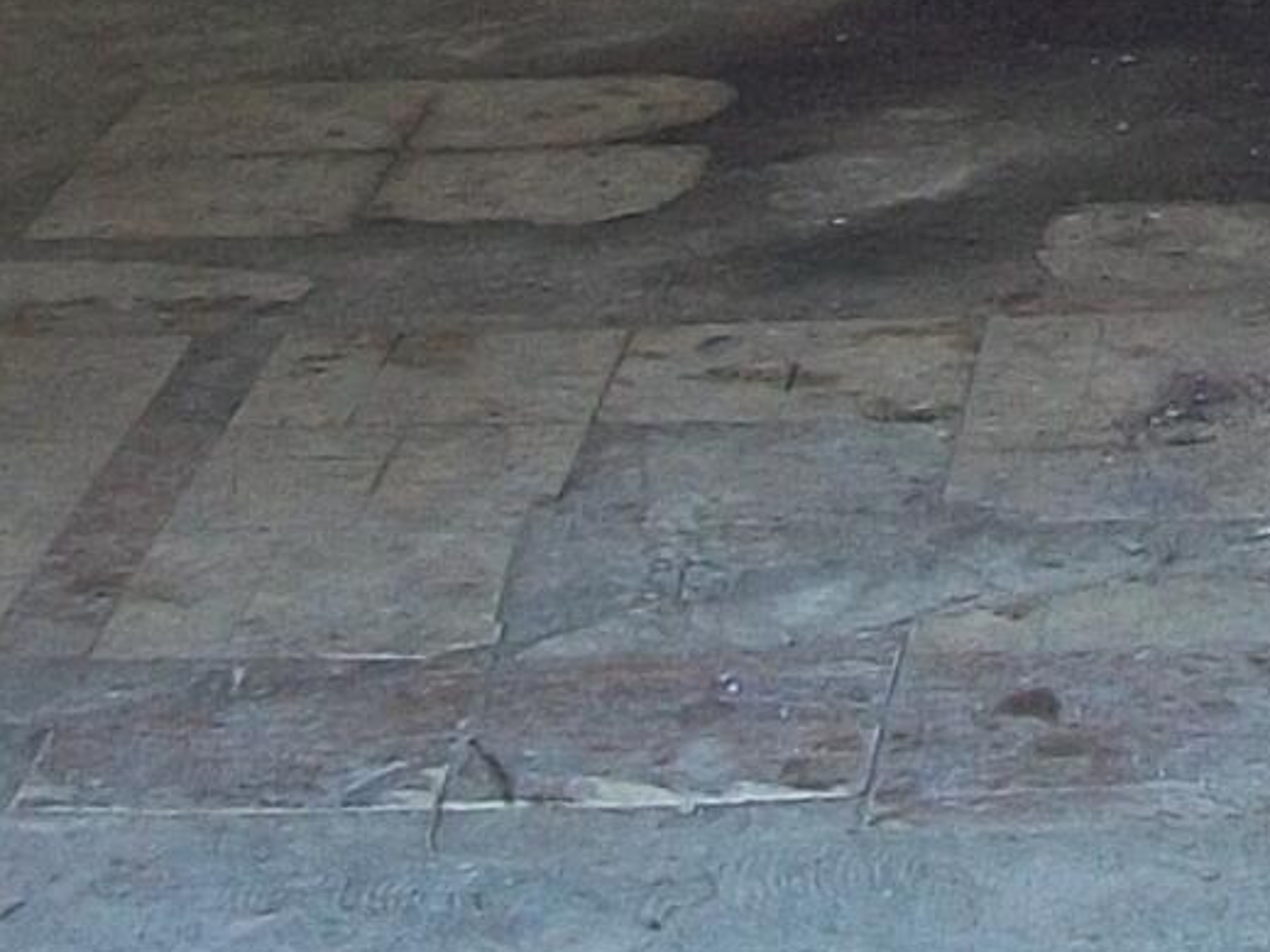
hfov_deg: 10.3
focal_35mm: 185
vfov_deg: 7.6
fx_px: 6786
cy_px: -1099
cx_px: 1904
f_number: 2.9
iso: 80
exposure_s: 1/125
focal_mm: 5.7
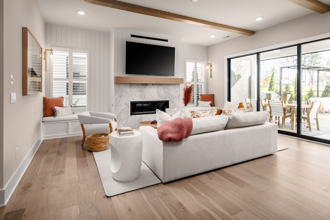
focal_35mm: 19
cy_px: 110
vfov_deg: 64.6
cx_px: 165
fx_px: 174
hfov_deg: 86.9
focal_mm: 19
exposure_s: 1/200
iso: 200
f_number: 10
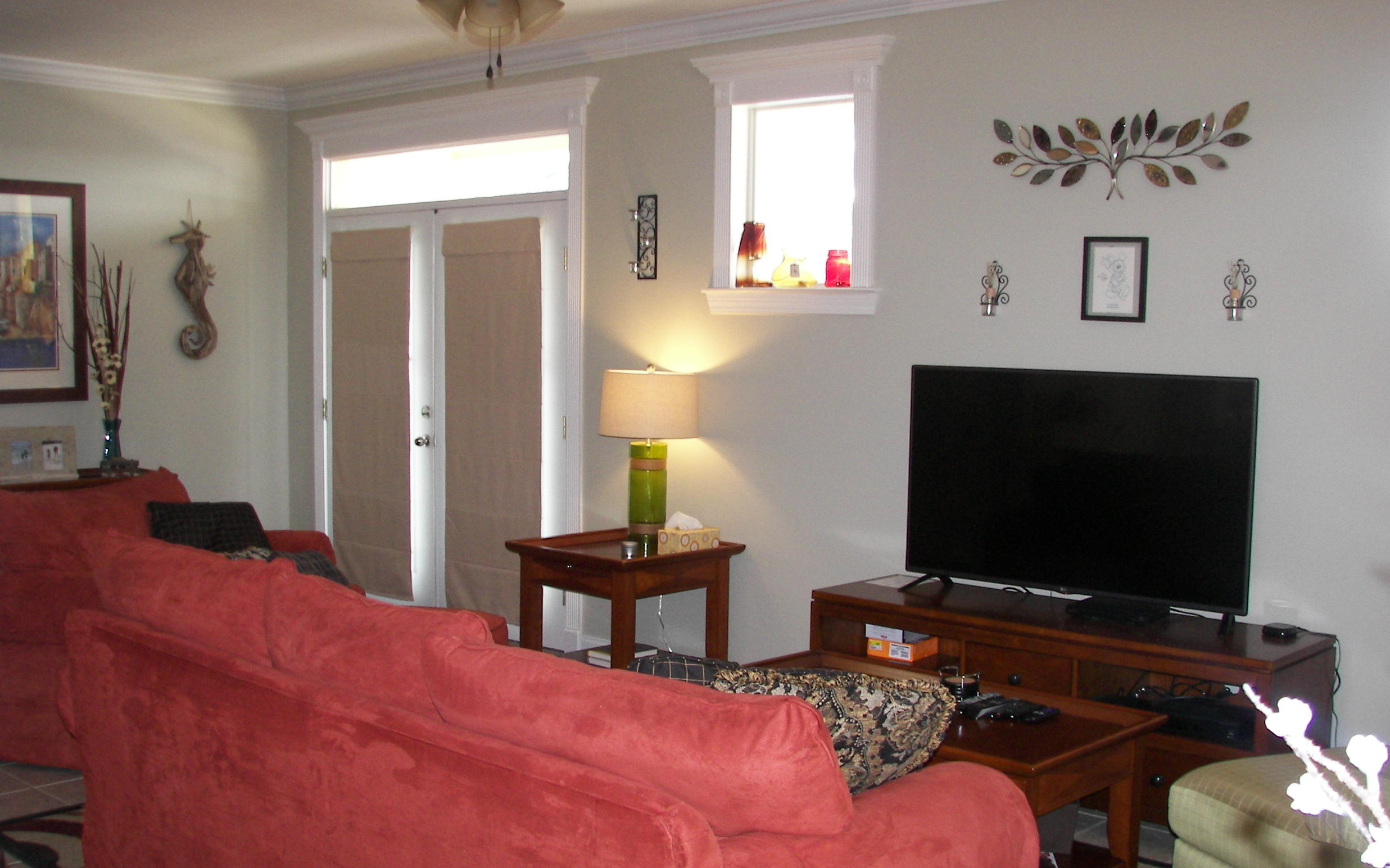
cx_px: 692
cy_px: 402
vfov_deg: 32.0
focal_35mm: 40
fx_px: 1515
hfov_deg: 49.3
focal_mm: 6
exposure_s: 1/30
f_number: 2.8
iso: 100
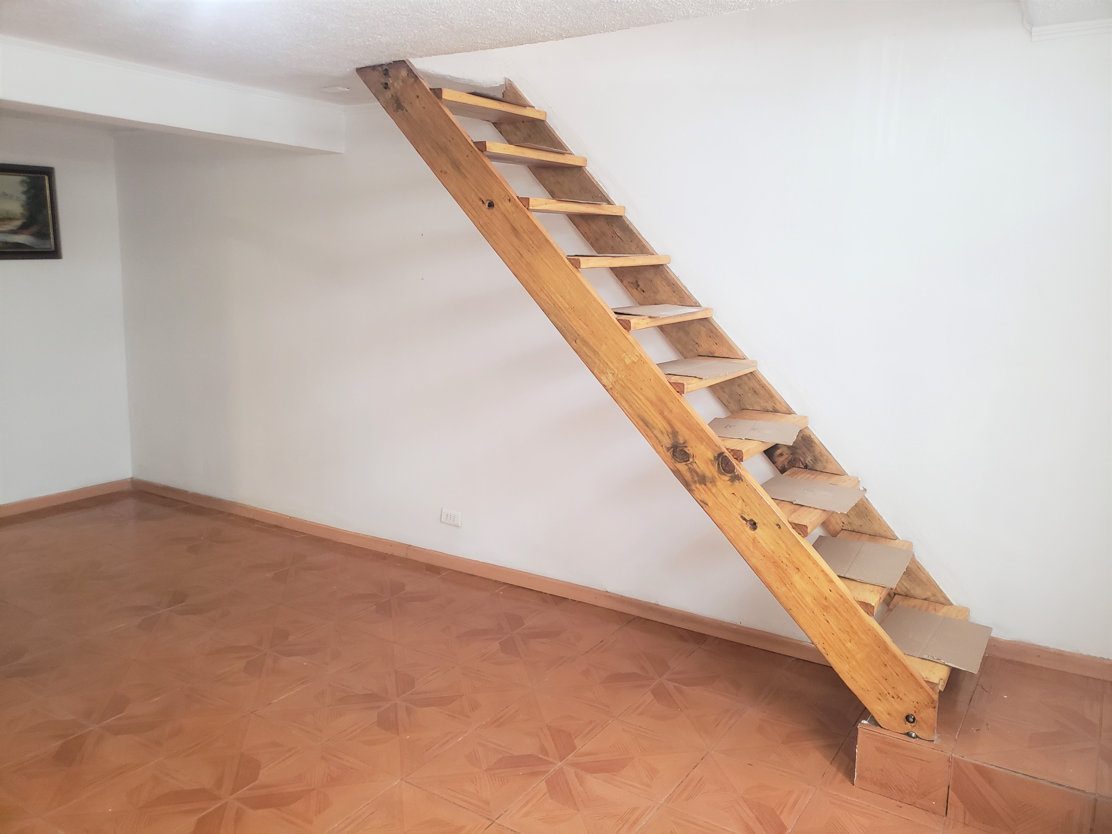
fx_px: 835
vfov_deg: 53.1
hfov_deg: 67.3
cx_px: 556
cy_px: 417
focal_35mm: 26
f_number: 1.5
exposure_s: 1/50
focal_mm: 4.3
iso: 250
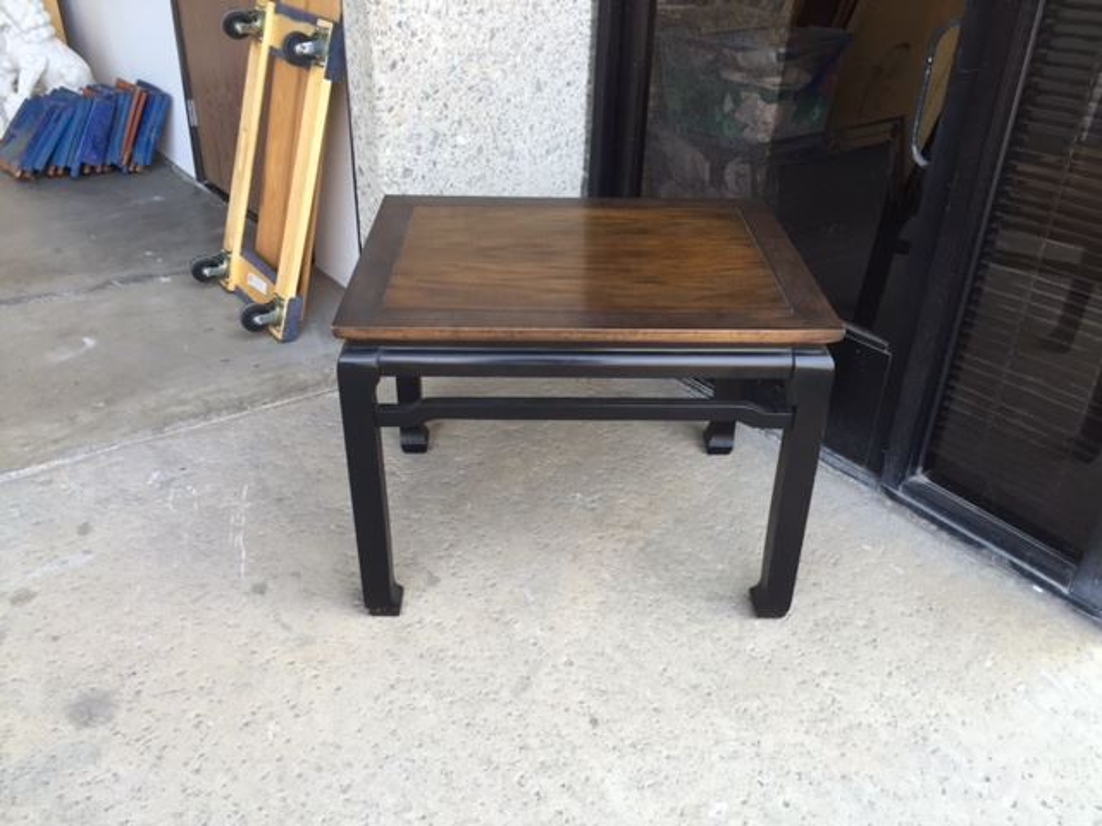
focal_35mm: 29
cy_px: 413
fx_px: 923
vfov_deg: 48.2
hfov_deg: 61.7
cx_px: 551
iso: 50
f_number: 2.2
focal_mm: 4.15
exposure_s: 1/120
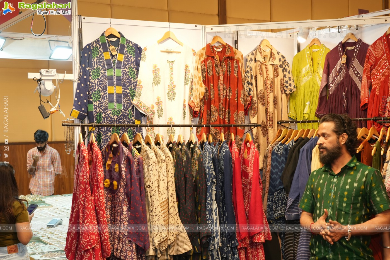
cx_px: 195
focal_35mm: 51
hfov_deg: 38.9
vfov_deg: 26.5
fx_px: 553
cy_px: 130
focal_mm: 51
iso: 1000
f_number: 5
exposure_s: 1/125
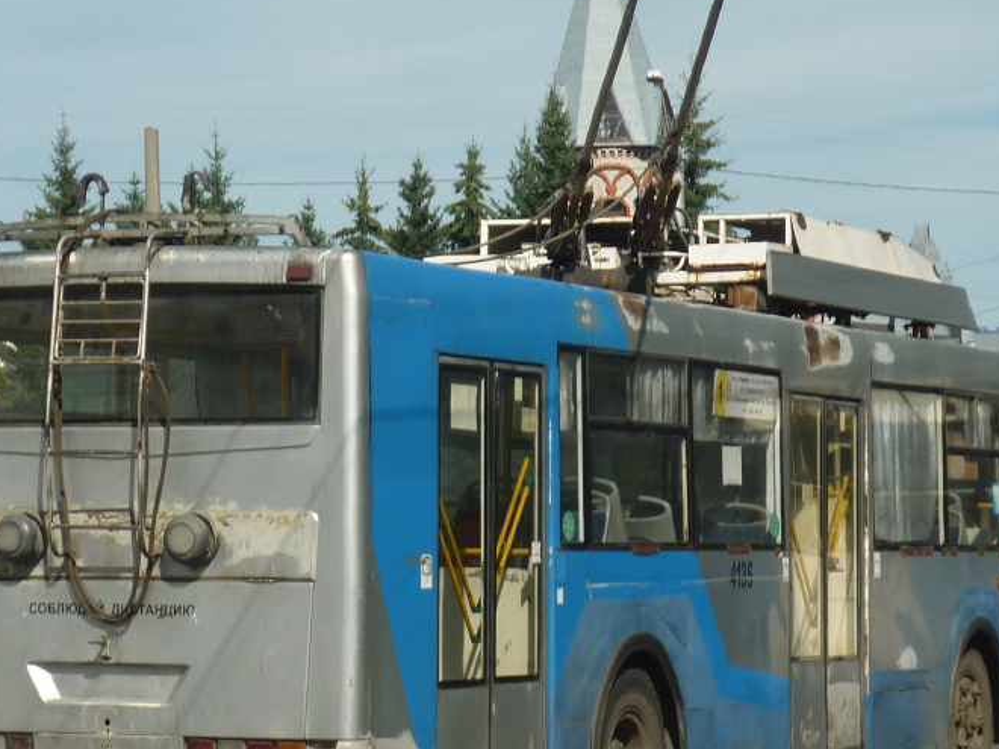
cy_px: 303
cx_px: 466
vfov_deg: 10.9
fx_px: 3925
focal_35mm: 136
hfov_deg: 14.5
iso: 80
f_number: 11
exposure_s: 1/200
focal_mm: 11.4
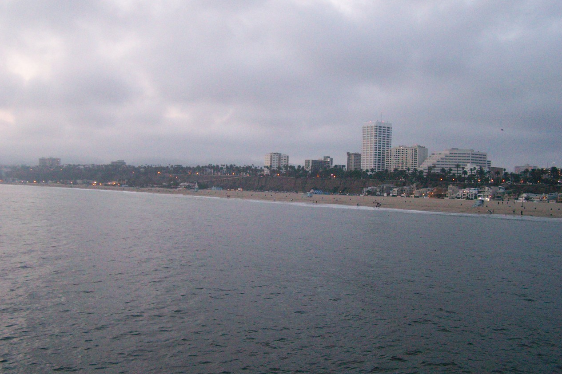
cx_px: 281
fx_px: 624
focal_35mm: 40
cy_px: 191
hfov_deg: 48.5
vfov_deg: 33.4
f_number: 2.8
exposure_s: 1/60
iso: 400
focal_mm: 6.3
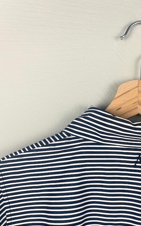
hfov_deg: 32.4
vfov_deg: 49.4
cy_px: 153
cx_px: 97
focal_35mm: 39
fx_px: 240
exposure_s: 1/100
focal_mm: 4.25
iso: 40
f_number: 1.8
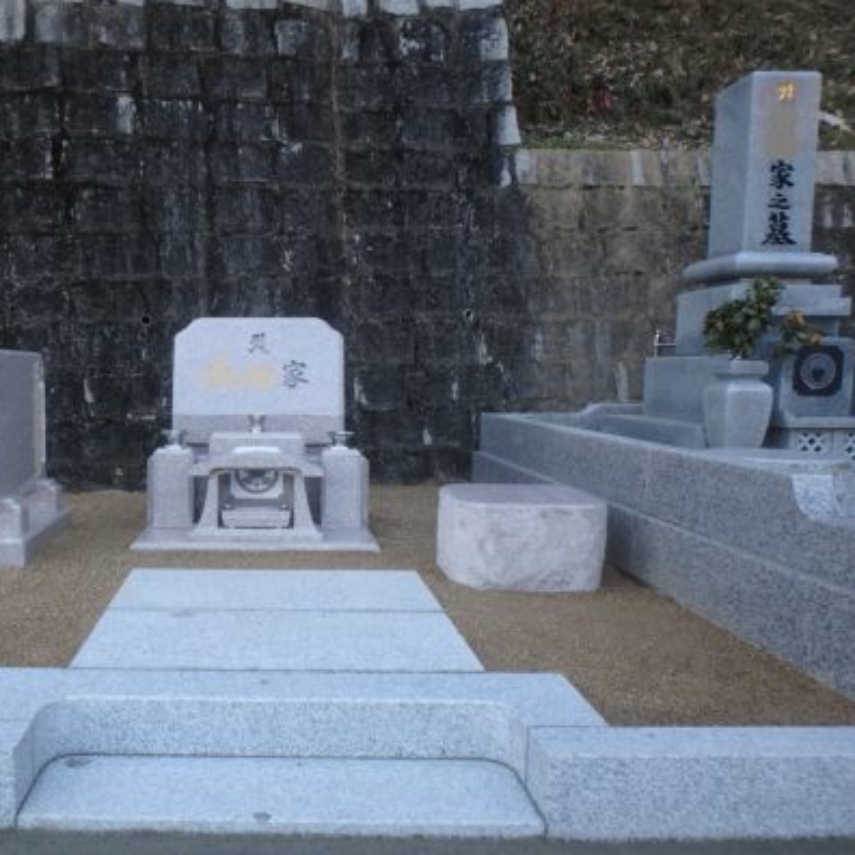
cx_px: 261
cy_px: 481
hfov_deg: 52.6
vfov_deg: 53.9
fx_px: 838
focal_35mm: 30
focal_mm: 3.7
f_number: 3.5
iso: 160
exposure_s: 1/60
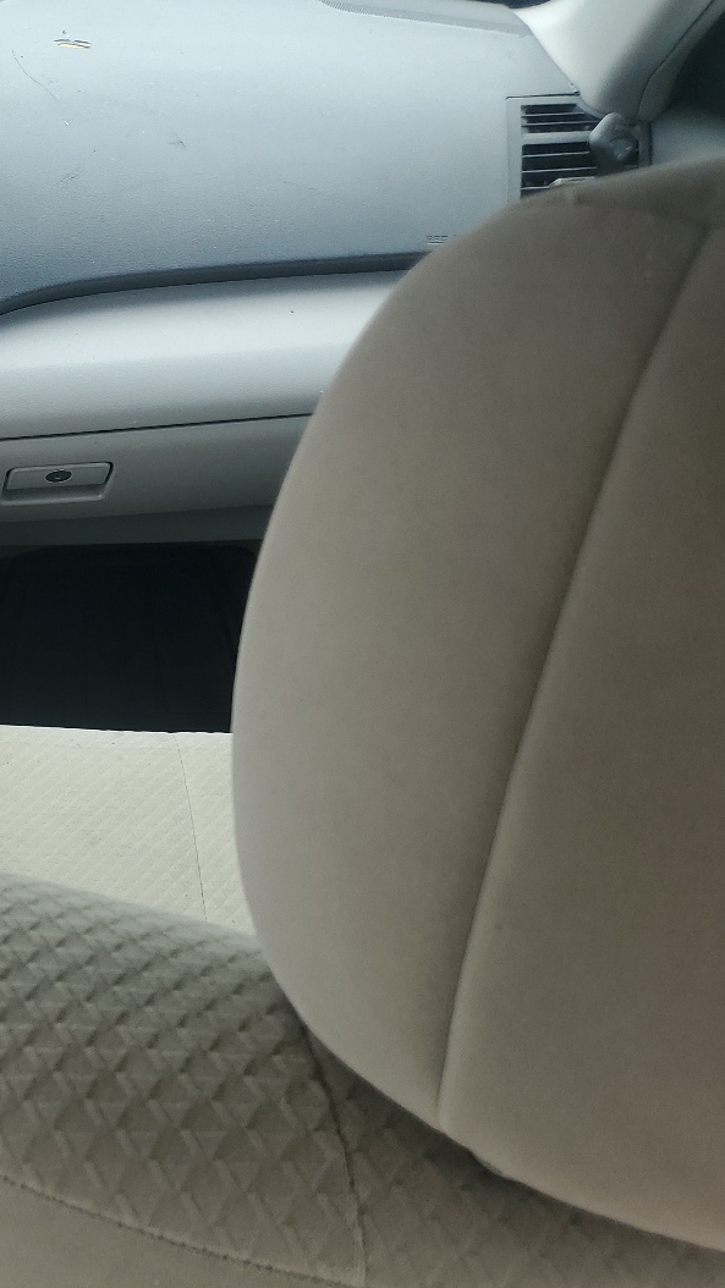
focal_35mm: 43
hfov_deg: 24.1
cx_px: -231
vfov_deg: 47.3
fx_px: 1469
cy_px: 694
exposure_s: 1/435
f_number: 1.5
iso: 50
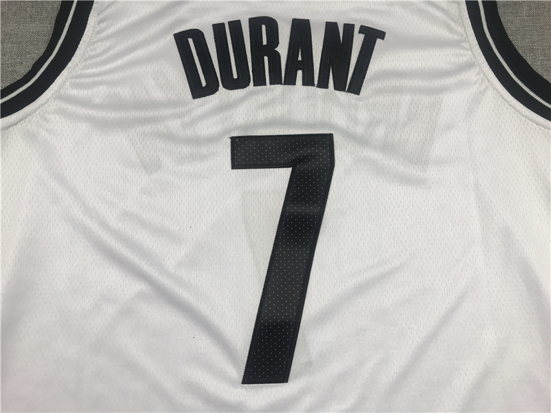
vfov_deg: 49.7
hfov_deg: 63.4
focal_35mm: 28
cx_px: 276
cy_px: 206
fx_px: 446
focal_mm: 3.99
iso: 25
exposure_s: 1/100
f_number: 1.8
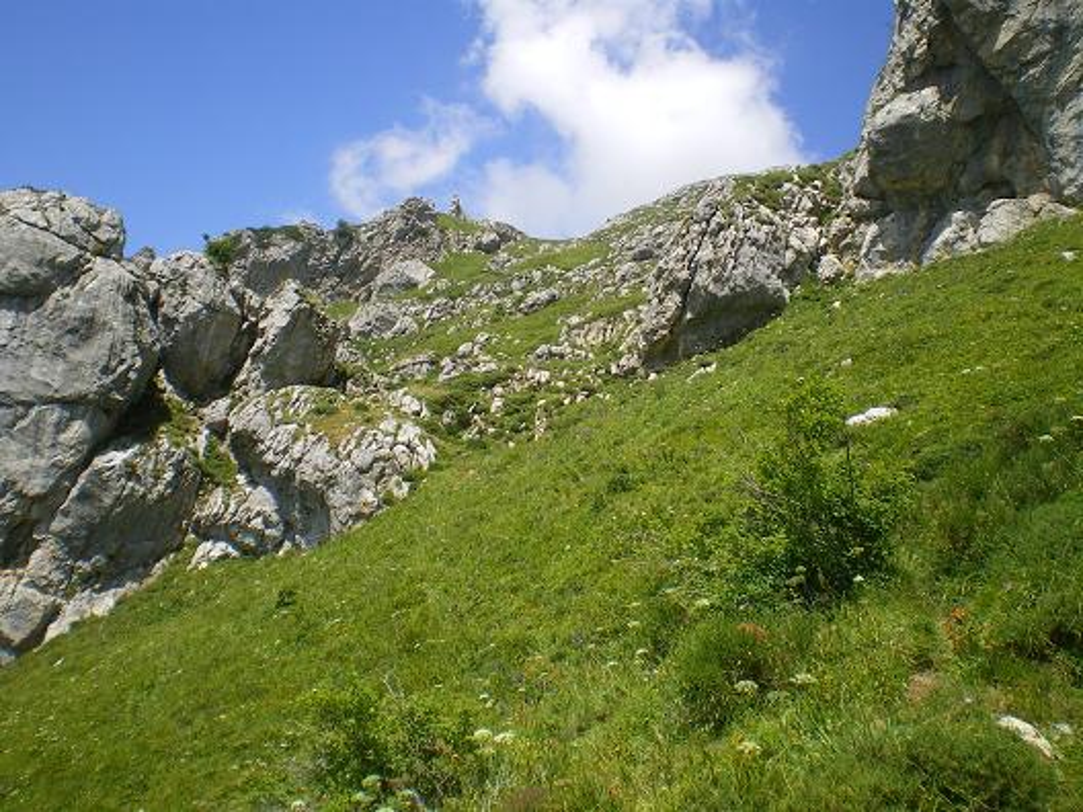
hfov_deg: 49.0
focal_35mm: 38
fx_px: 1189
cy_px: 406
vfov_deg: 37.7
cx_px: 542
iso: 64
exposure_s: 1/320
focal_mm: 6.3
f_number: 4.6
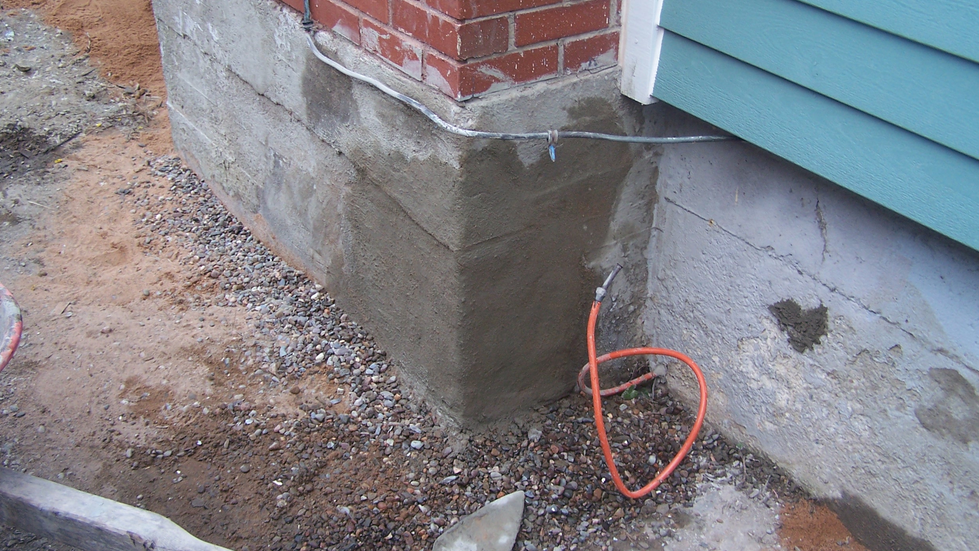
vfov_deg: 27.7
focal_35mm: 43
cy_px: 224
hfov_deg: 47.4
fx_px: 1116
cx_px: 493
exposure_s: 1/30
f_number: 2.8
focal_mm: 6.3
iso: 80
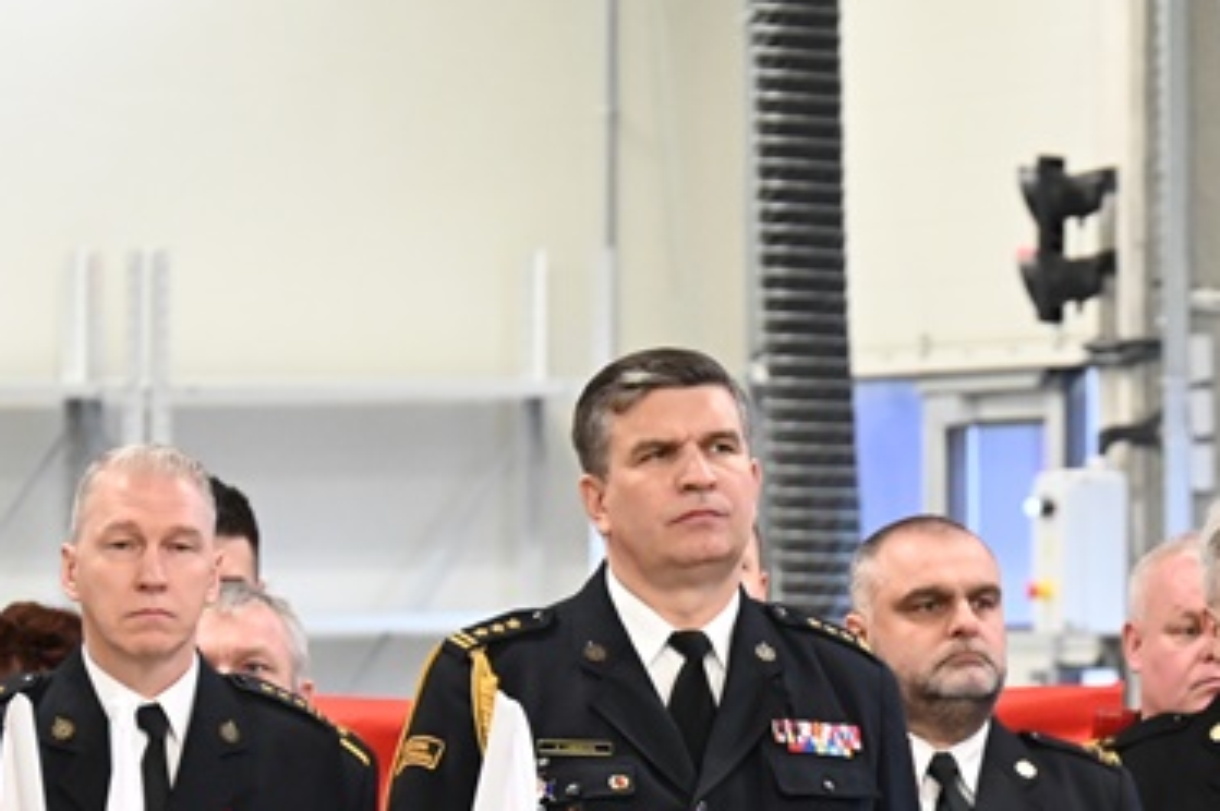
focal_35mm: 536
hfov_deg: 3.8
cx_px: 1187
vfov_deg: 2.6
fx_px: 18148
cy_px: 983
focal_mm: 200
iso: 6400
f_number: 6.3
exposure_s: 1/125
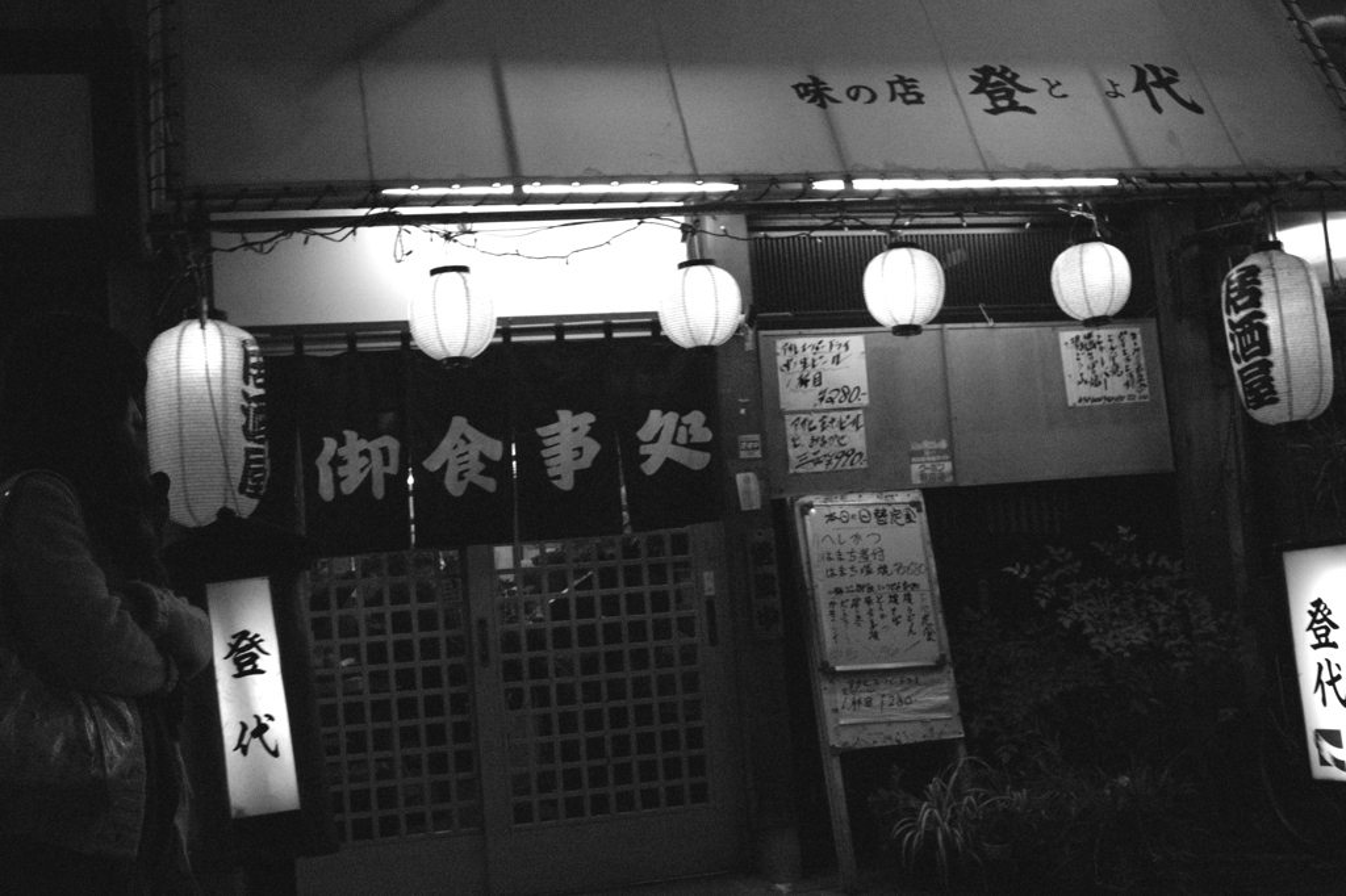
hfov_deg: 47.4
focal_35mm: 41
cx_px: 673
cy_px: 448
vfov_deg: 32.6
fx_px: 1532
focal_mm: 24.2
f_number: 4.5
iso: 800
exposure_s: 1/125
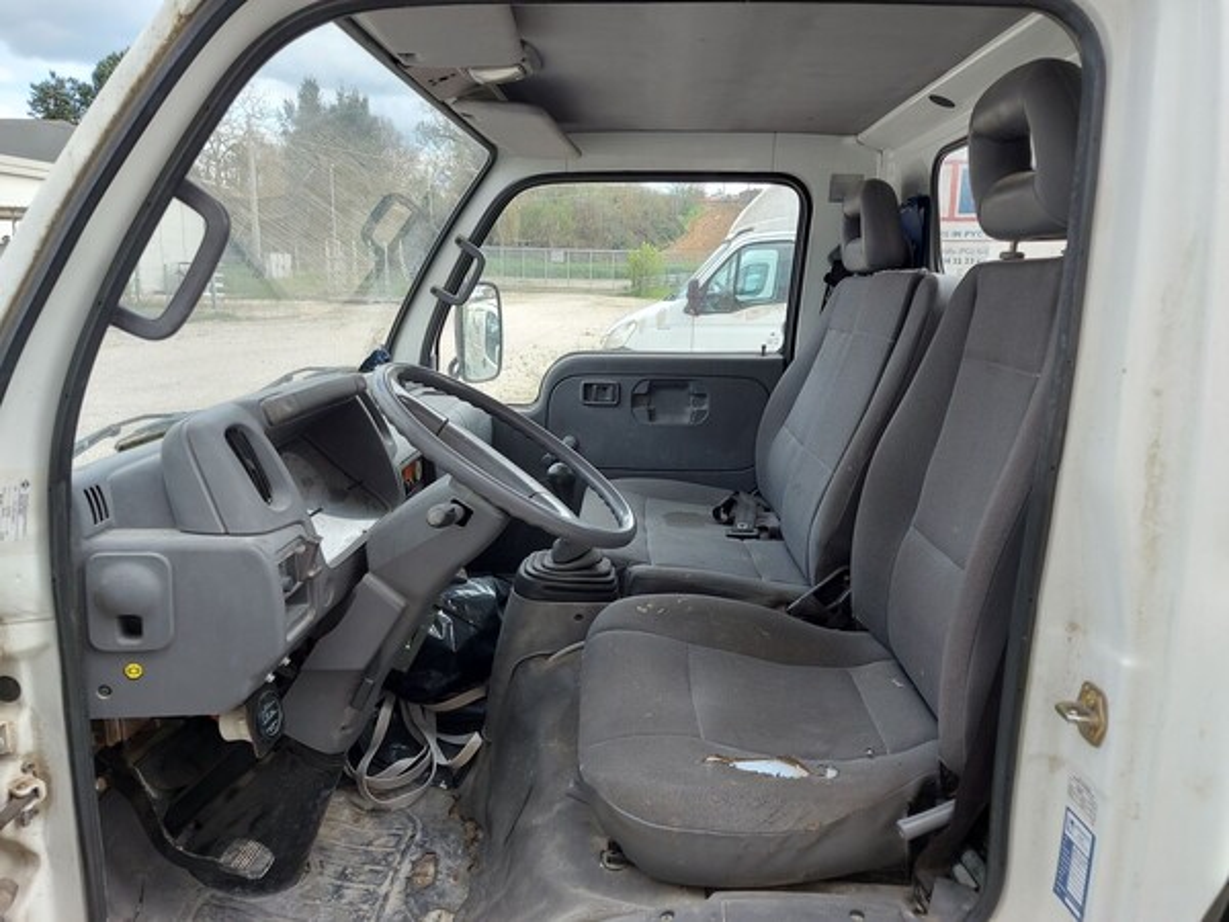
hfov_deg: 71.6
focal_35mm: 24
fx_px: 852
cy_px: 461
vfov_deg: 56.8
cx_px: 614
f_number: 1.8
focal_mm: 5.23
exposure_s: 1/157
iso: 32
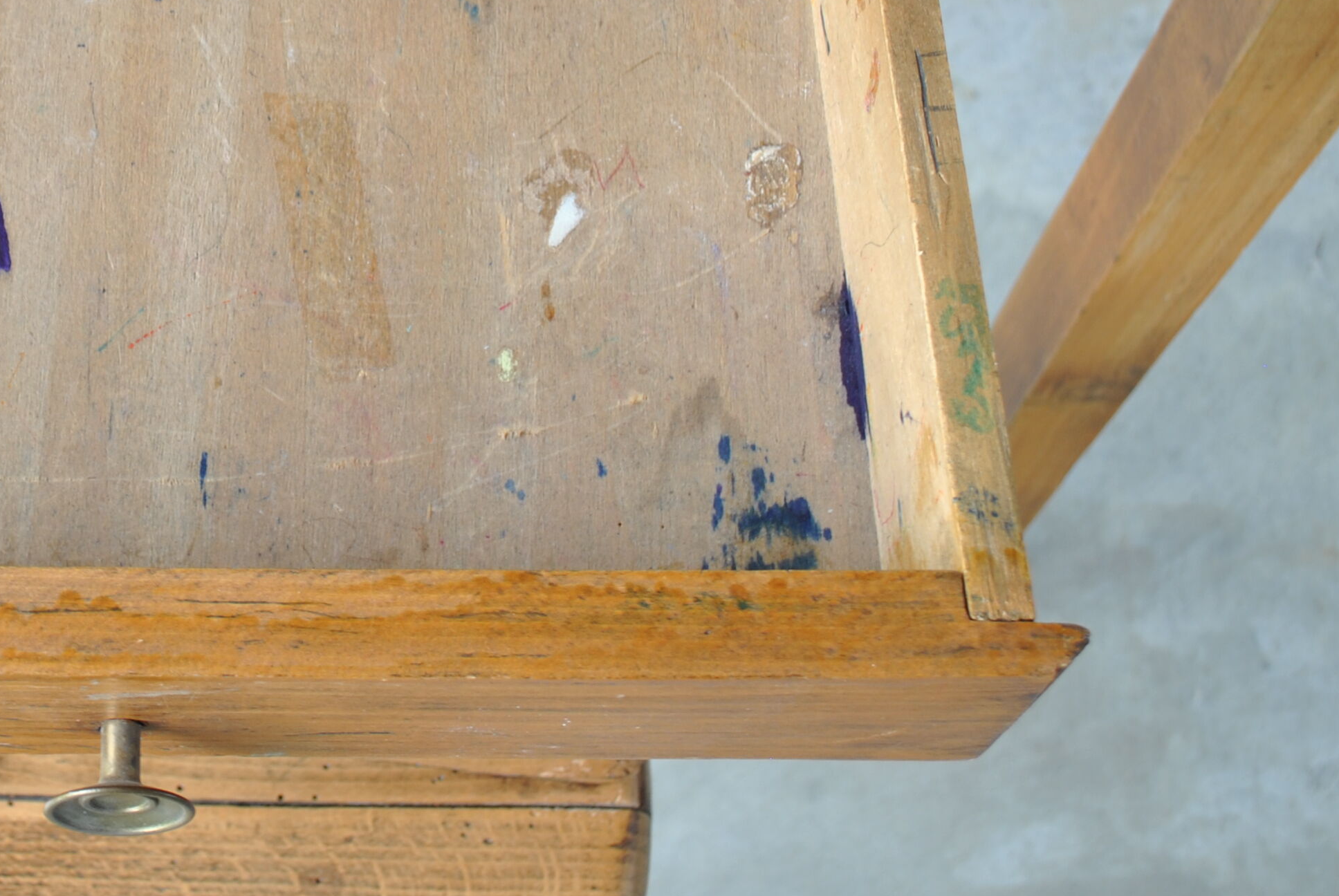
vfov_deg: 18.7
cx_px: 139
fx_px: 2681
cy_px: 101
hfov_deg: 27.1
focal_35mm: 72
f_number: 5.6
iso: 100
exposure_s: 1/20
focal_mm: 24
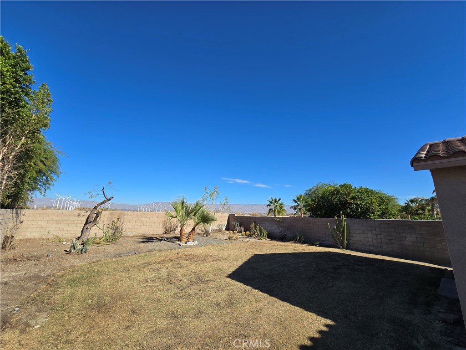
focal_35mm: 13
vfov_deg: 89.9
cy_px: 175
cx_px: 233
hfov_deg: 106.2
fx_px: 175
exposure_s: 1/2593
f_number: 2.2
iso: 50
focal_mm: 2.2
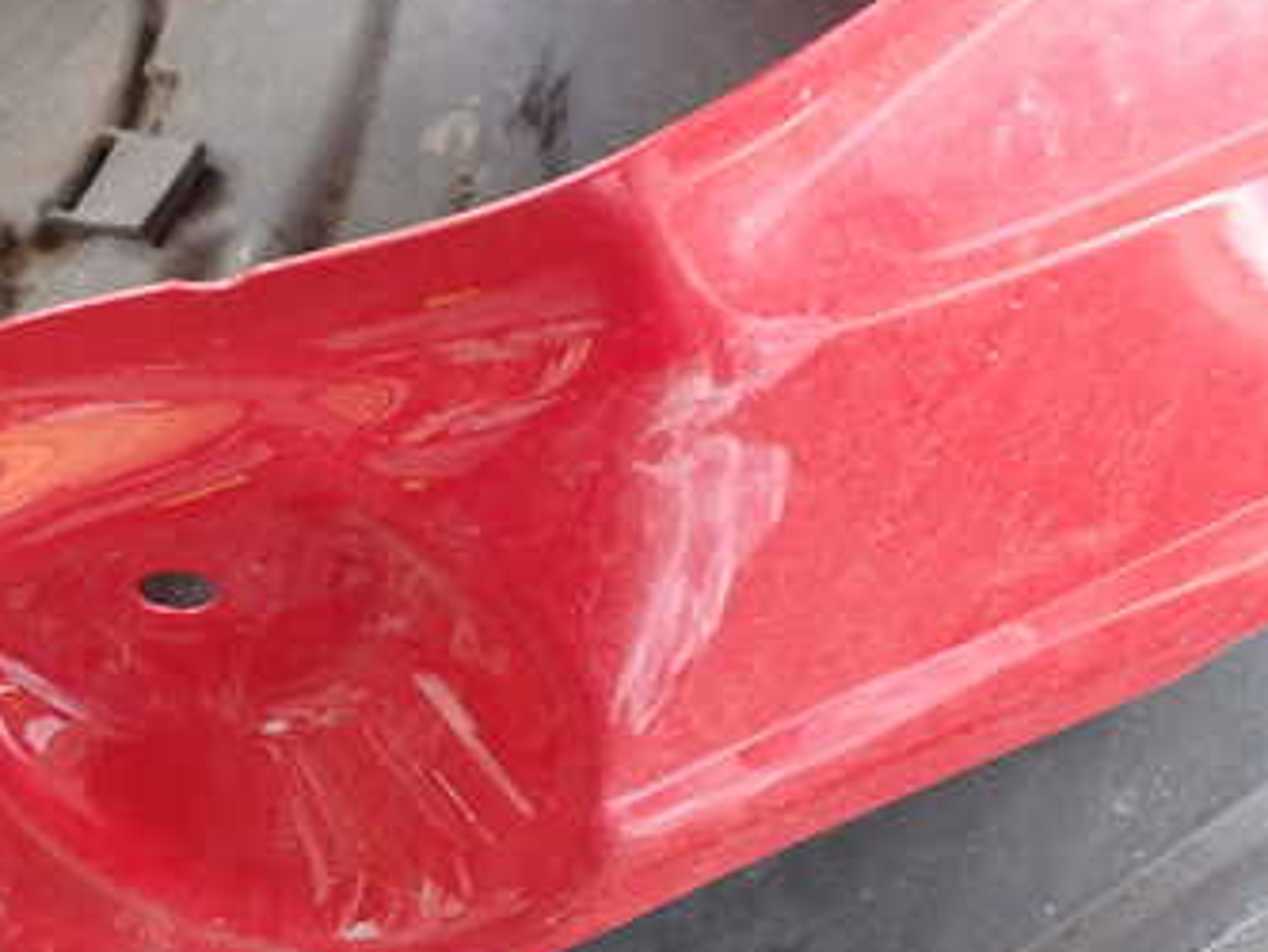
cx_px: 434
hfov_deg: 35.2
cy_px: 495
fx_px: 1979
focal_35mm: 54
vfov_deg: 27.0
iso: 200
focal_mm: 5.4
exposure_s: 1/60
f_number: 2.3
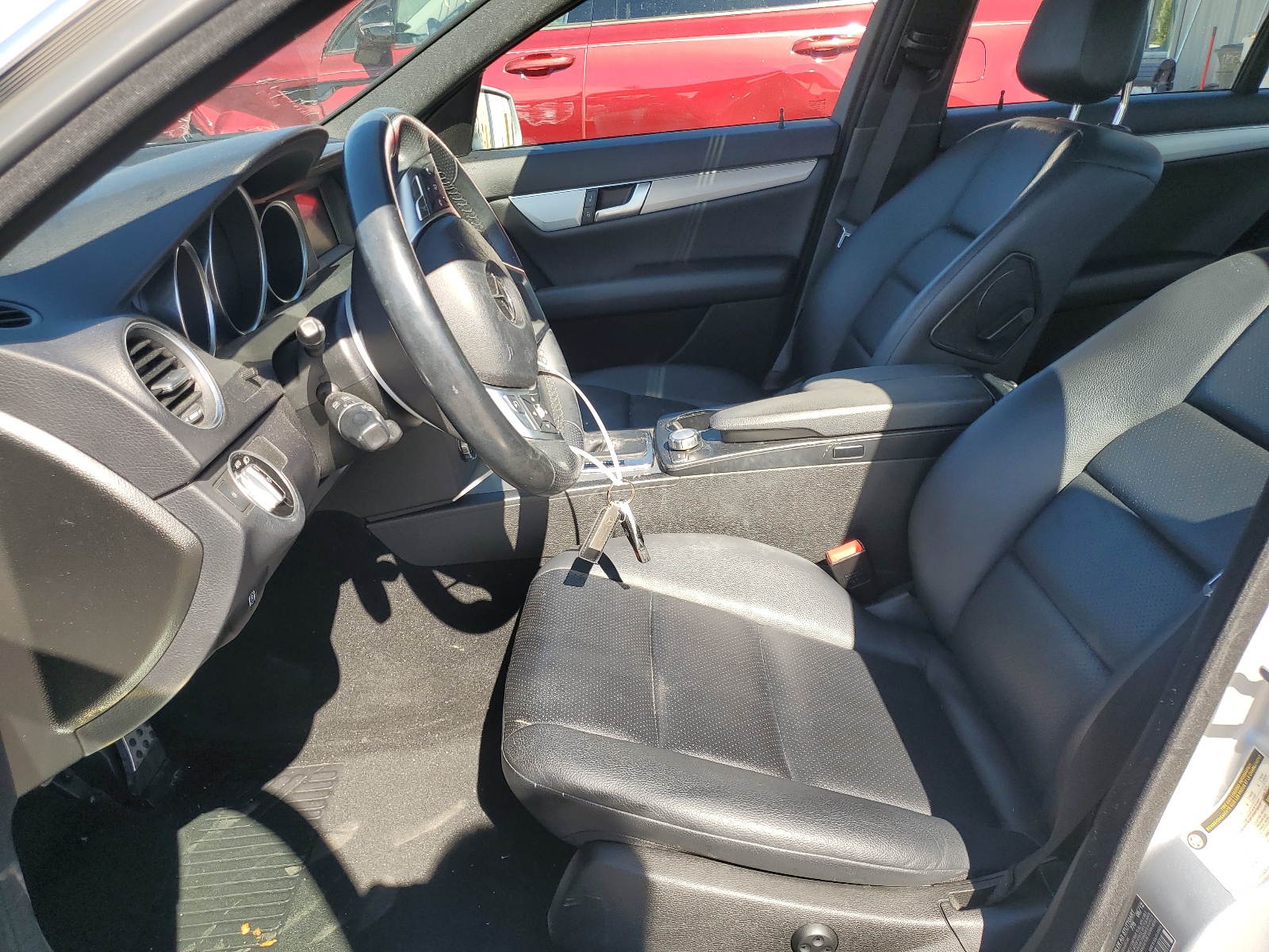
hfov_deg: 67.3
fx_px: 953
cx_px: 634
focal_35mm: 26
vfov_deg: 53.1
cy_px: 476
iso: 50
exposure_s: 1/667
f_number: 1.5
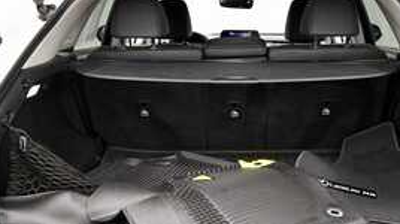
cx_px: 234
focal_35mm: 47
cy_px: 147
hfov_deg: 43.6
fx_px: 498
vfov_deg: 25.2
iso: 3200
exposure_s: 1/80
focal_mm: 20
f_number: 5.6
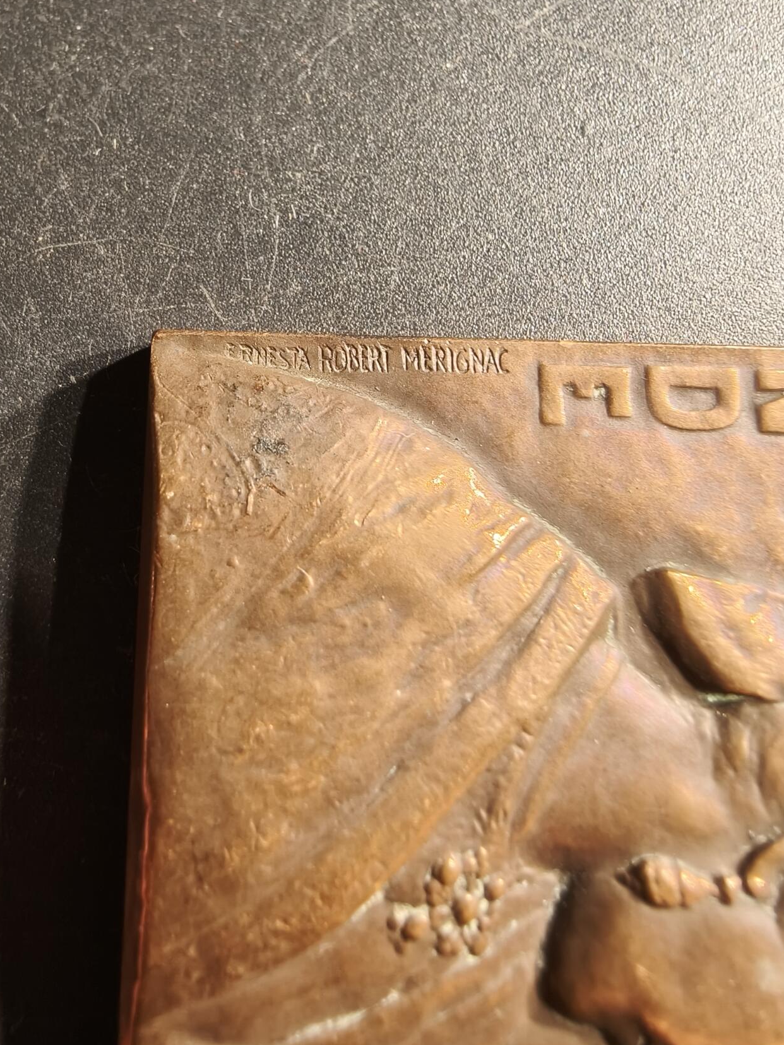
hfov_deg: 54.9
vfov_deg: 69.4
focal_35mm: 25
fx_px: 755
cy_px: 540
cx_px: 398
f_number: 2
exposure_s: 1/50.5
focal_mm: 2.32
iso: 160
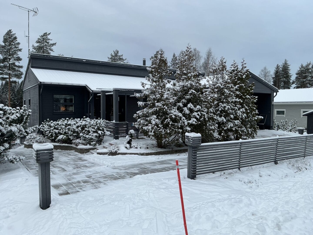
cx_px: 156
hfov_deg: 61.7
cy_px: 118
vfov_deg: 48.2
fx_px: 262
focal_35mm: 29
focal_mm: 3
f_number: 1.8
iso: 16
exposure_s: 1/123
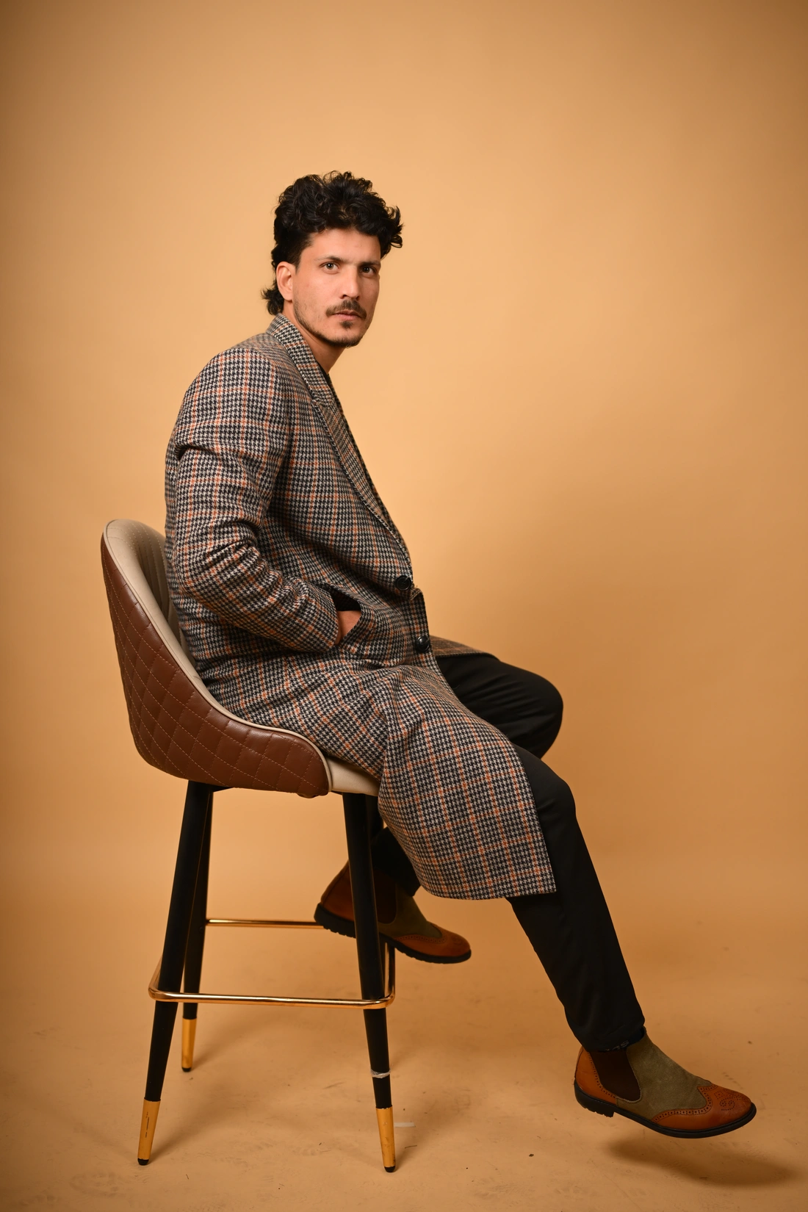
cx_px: 404
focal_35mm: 50
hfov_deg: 27.0
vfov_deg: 39.6
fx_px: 1683
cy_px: 606
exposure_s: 1/1000
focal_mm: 50
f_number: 2.2
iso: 160
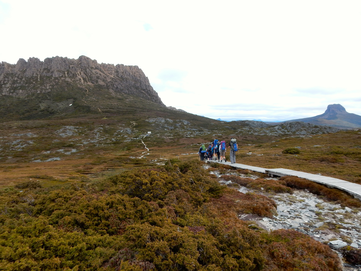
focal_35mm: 25
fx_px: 261
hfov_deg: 69.4
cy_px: 136
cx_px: 180
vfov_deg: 54.9
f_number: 3.7
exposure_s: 1/800
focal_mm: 4.5
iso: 125
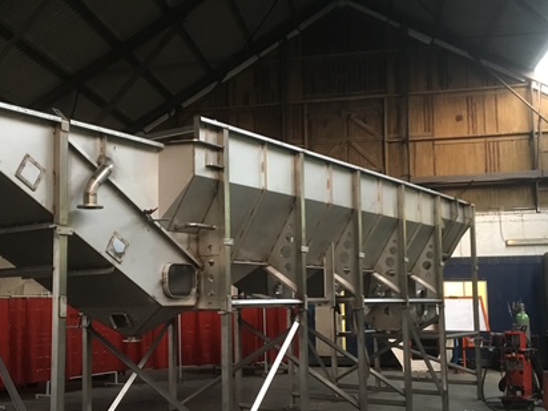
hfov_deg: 41.9
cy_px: 239
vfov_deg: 32.1
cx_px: 221
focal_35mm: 45
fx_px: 712
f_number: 2.2
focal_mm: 4.15
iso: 200
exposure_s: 1/17
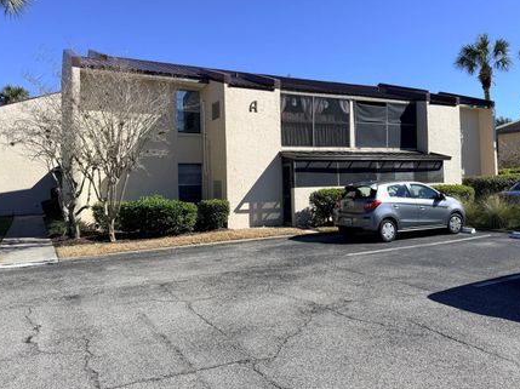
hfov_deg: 63.5
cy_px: 164
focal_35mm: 28
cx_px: 268
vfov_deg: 49.5
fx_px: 420
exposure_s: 1/4975
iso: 80
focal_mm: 6.76
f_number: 1.78
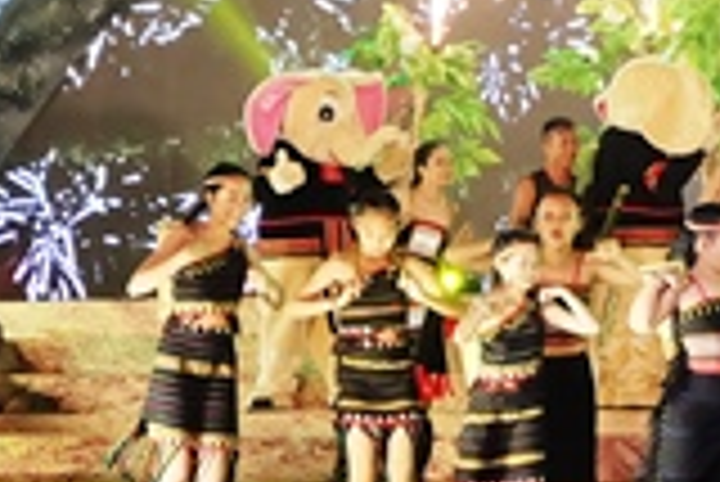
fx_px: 5985
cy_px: -327
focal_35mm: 299
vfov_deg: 4.6
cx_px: 1310
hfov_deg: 6.7
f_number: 5.6
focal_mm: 50
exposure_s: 1/100
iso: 2500
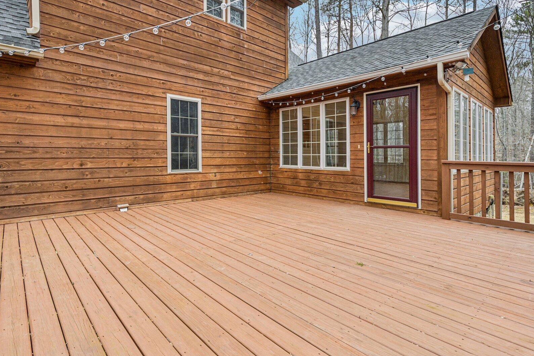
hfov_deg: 89.3
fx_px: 267
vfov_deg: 67.2
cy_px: 160
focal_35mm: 18
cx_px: 226
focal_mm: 14
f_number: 8
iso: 100
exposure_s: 1/80
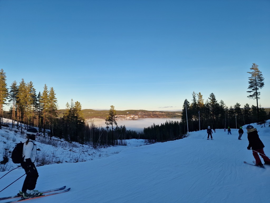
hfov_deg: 73.9
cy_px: 102
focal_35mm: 23
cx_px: 135
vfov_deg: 58.9
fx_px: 179
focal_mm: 6.4
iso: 50
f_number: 1.8
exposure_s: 1/714
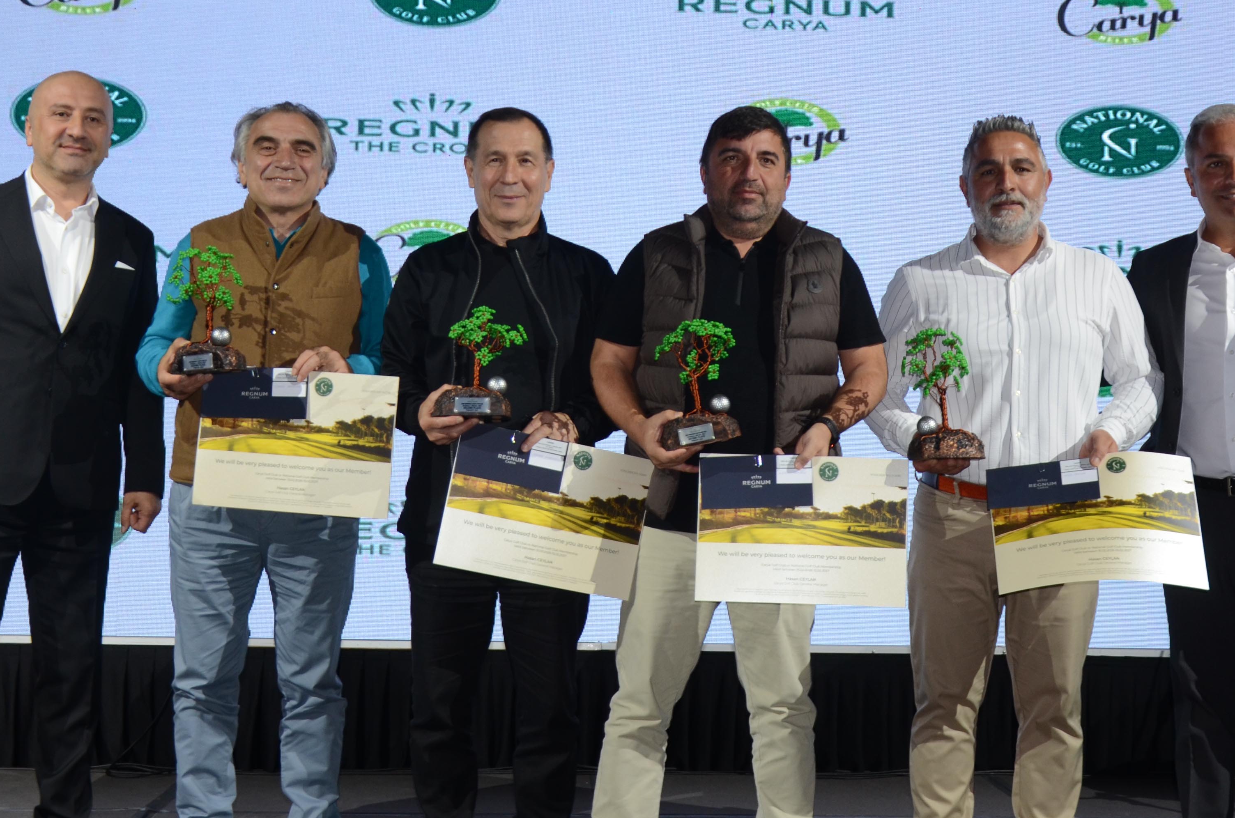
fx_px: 2020
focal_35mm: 59
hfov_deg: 34.0
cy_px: 314
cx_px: 635
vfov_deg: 22.8
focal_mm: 24
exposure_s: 1/60
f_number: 3.8
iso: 320
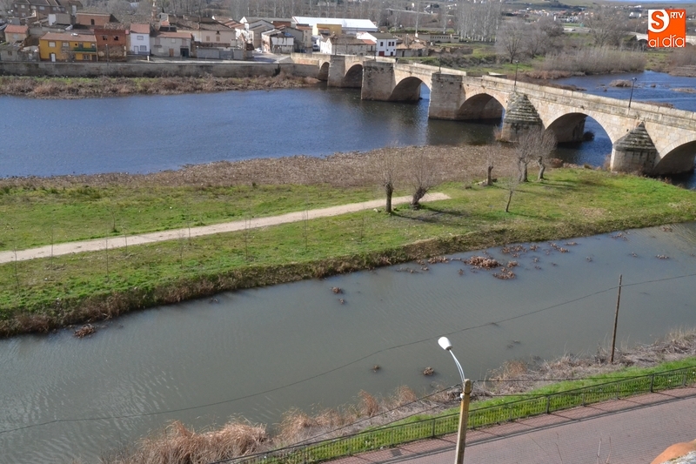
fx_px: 725
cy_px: 232
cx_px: 348
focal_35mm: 38
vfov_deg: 35.5
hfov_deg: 51.3
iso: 3200
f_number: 16
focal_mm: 25
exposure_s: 1/1000
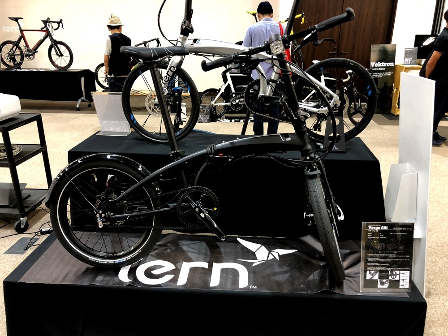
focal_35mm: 28
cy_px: 168
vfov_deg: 49.7
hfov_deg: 63.4
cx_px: 224
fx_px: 362
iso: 50
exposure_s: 1/17
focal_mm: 4
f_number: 1.8
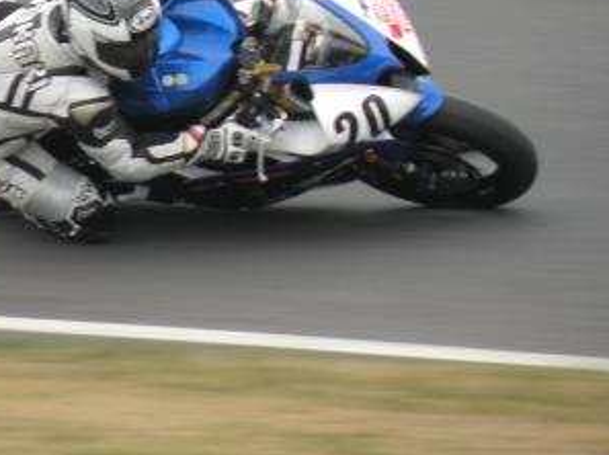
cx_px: 170
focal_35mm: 734
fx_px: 12898
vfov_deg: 2.0
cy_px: 115
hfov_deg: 2.7
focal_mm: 84.2
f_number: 4.5
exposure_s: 1/135
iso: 64
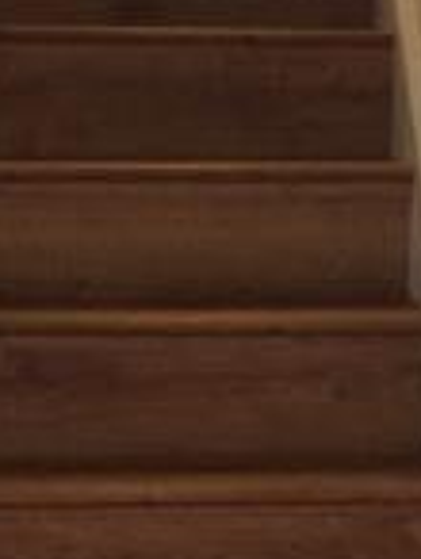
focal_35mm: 119
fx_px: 1924
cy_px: 632
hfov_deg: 12.5
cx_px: 203
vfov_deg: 16.0
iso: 250
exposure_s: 1/20
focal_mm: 4.15
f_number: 2.2
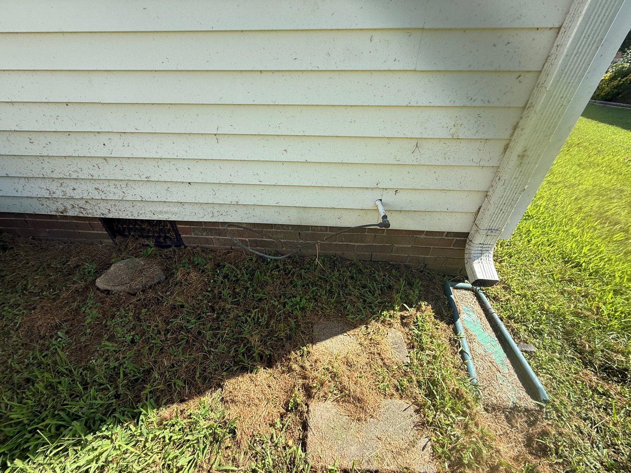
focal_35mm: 14
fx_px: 255
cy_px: 236
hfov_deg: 102.1
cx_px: 316
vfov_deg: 85.7
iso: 50
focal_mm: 2.22
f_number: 2.2
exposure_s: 1/518
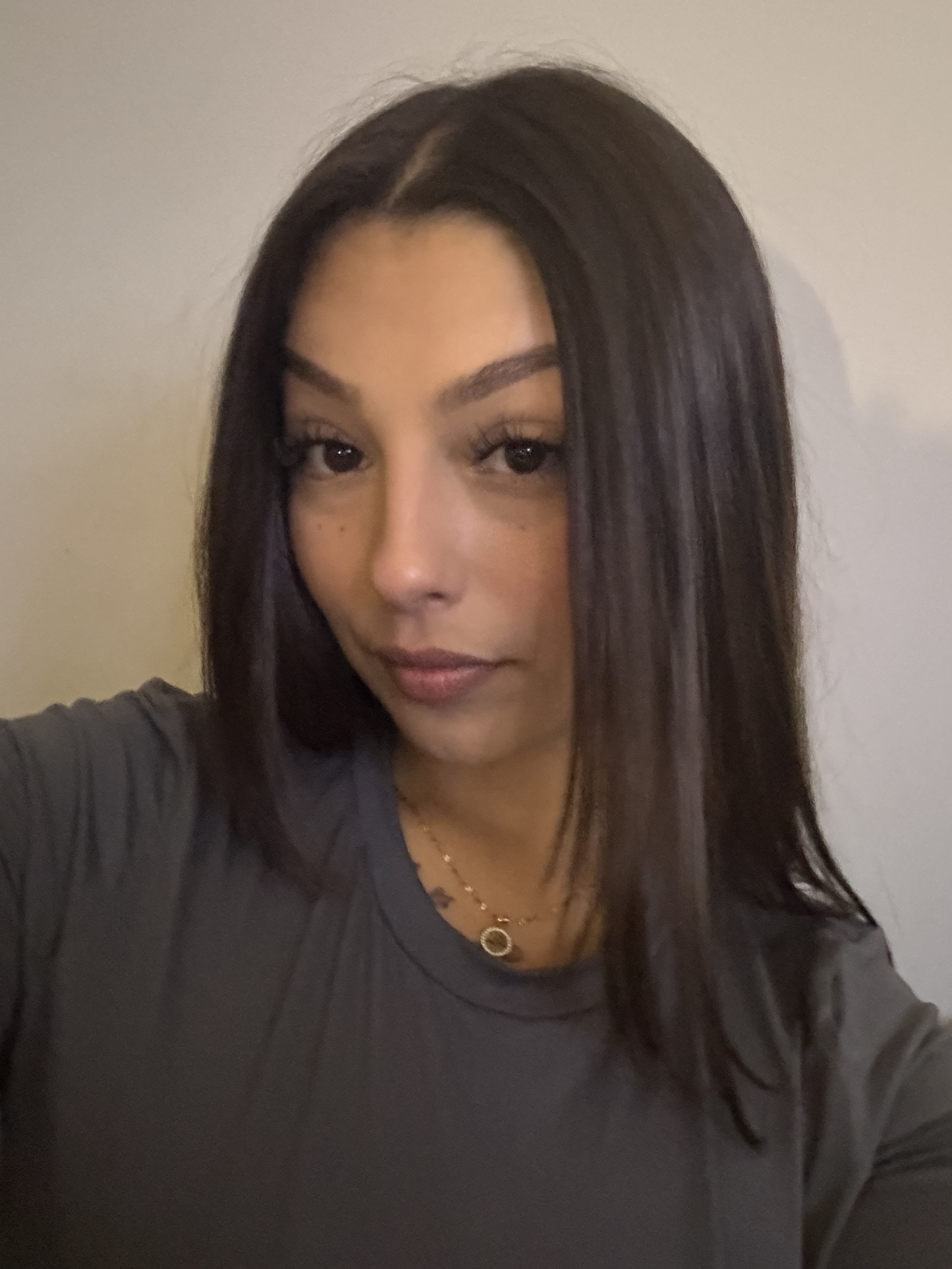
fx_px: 1100
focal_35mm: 30
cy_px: 634
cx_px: 476
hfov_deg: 46.8
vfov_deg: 60.0
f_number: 1.9
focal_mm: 2.69
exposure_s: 1/15
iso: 1250
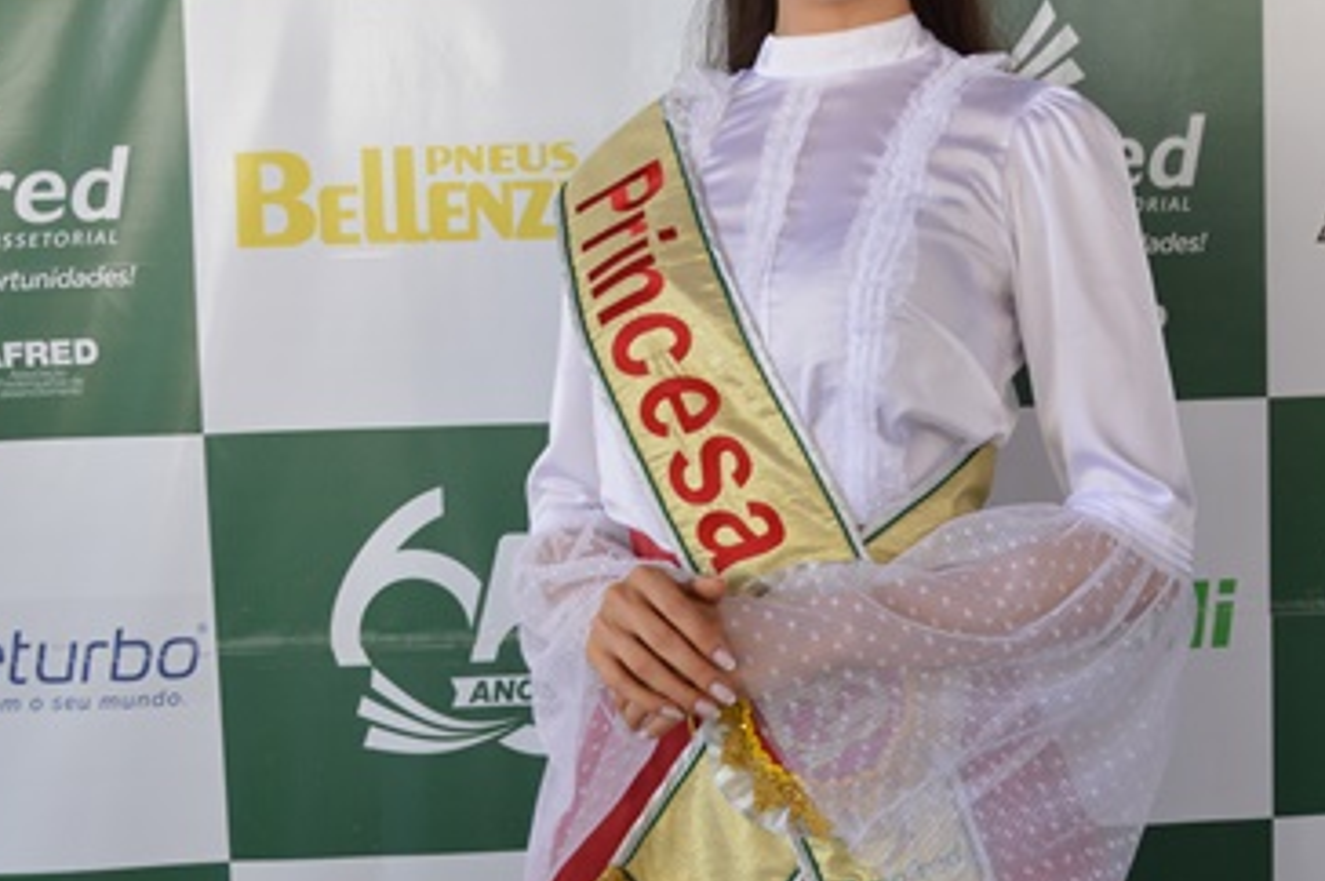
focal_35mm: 62
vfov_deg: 21.8
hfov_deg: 32.1
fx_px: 2273
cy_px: 289
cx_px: 921
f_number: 5
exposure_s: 1/100
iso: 400
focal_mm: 25
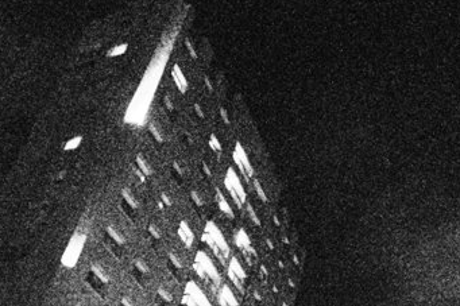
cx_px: 305
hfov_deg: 43.1
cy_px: 407
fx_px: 575
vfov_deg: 25.3
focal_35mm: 45
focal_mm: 10
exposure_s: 1/50
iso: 6400
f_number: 4
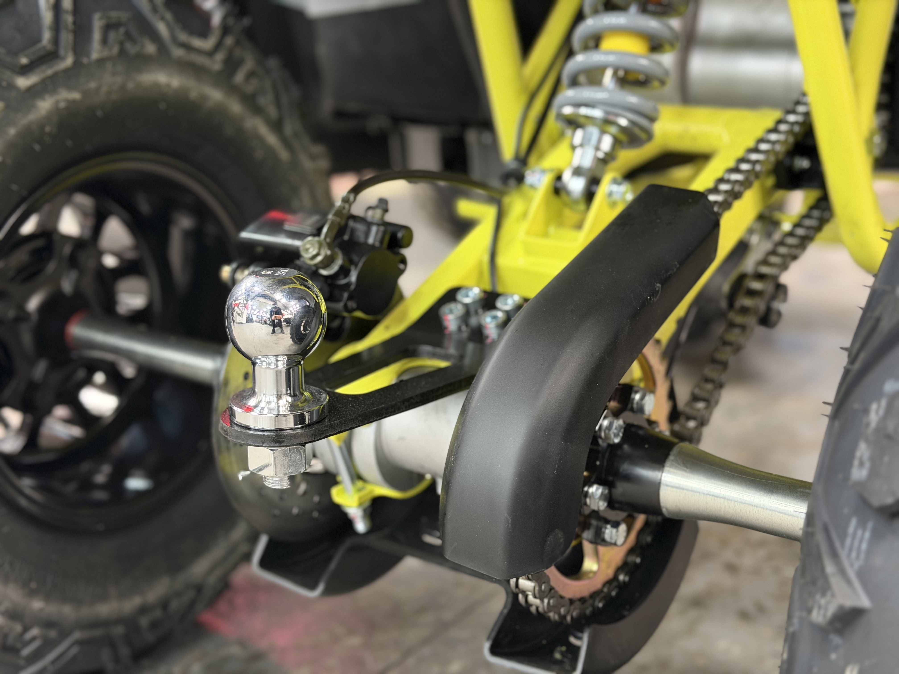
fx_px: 1247
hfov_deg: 39.7
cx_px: 450
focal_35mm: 48
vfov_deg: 30.3
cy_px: 337
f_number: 1.78
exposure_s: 1/25
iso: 400
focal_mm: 6.76
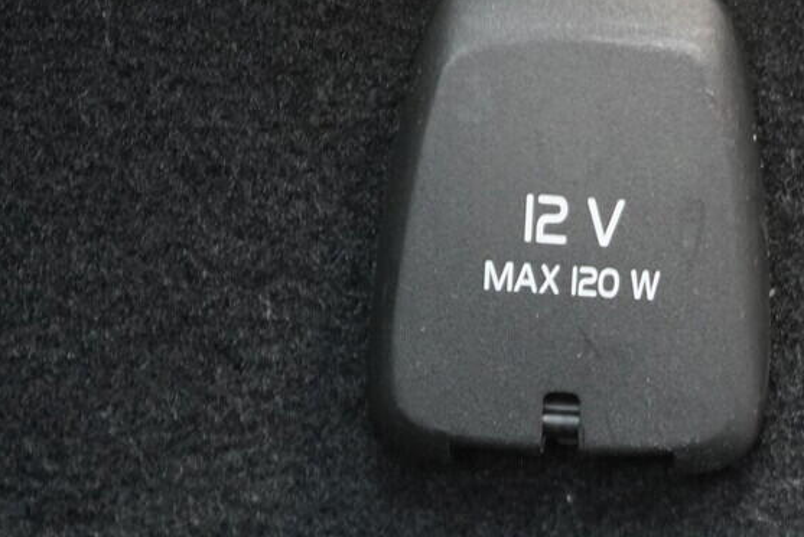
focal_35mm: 93
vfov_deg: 14.6
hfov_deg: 21.8
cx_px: 573
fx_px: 2078
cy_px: 422
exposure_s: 1/40
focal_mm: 24
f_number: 2.8
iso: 1600
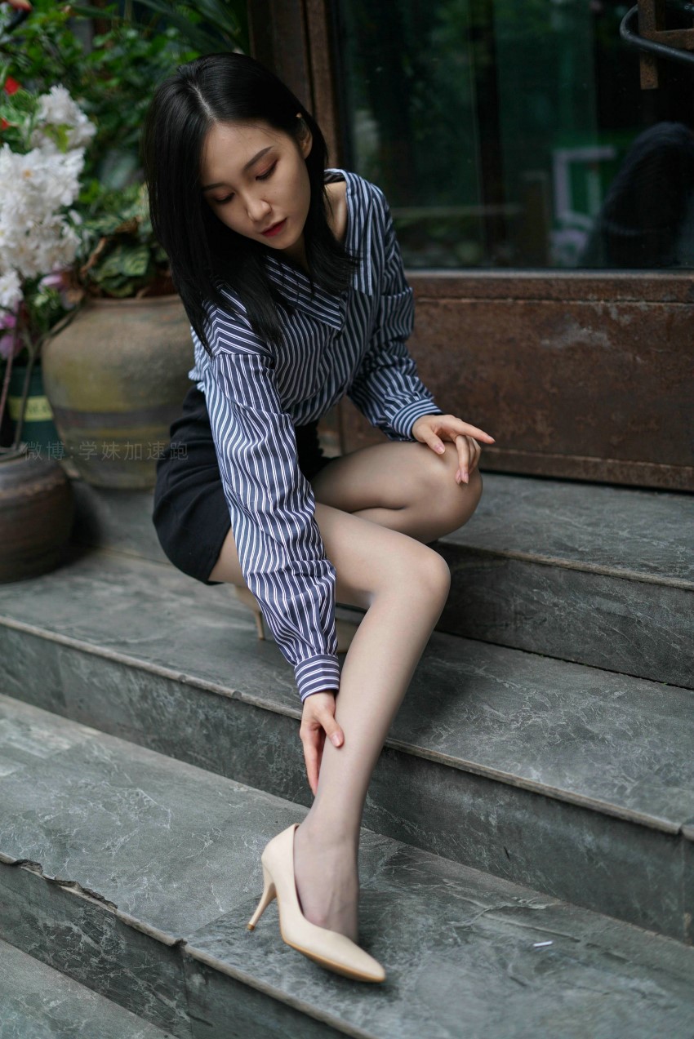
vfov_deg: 39.6
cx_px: 347
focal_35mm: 50
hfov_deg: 27.0
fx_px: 1444
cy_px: 520
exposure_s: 1/320
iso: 160
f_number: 1.8
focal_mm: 50
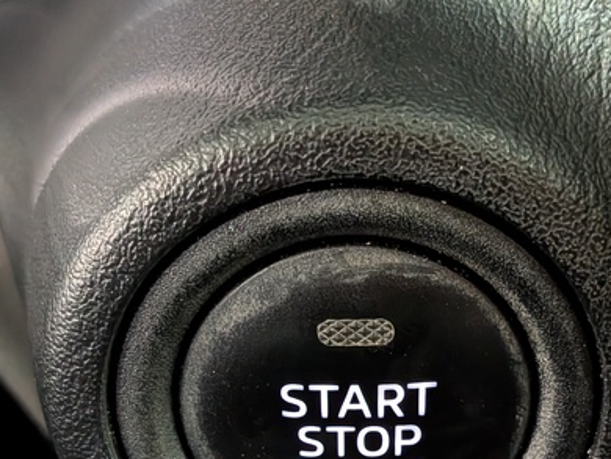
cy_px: 384
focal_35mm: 63
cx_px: 349
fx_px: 1113
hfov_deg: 30.7
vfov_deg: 22.9
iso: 1894
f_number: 1.7
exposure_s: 1/20
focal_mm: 4.53
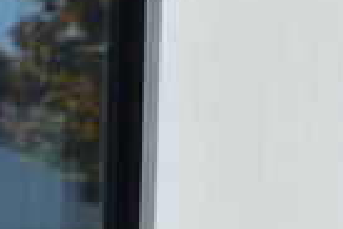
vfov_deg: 3.6
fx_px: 3580
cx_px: 378
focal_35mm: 376
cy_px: 579
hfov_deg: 5.5
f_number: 10
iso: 100
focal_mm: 45
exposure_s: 1/400
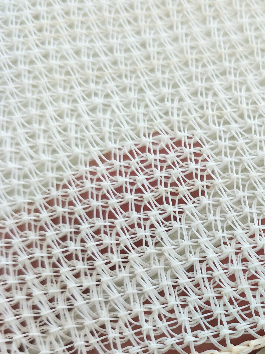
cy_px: 268
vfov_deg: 39.3
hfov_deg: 29.6
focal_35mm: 47
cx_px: 239
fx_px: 480
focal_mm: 4.1
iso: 64
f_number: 1.7
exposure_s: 1/50
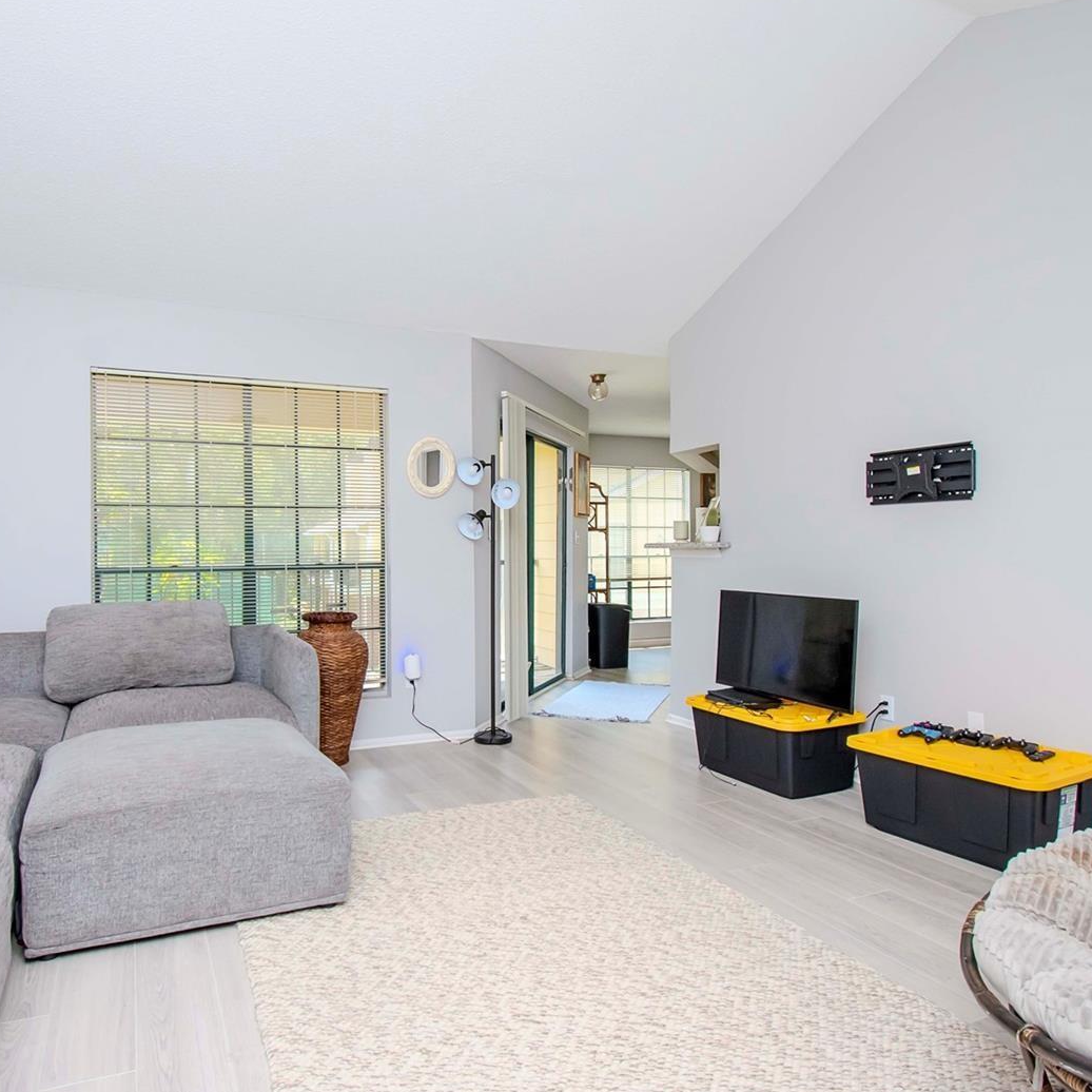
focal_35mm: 22
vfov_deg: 70.5
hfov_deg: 70.0
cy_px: 548
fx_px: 773
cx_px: 461
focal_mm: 11
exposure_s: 1/200
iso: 800
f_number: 8
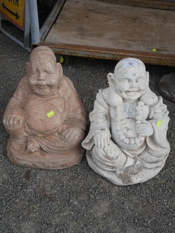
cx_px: 88
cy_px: 116
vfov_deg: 46.8
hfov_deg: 36.0
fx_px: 269
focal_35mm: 40
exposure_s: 1/250
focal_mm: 20
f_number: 7.1
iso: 200
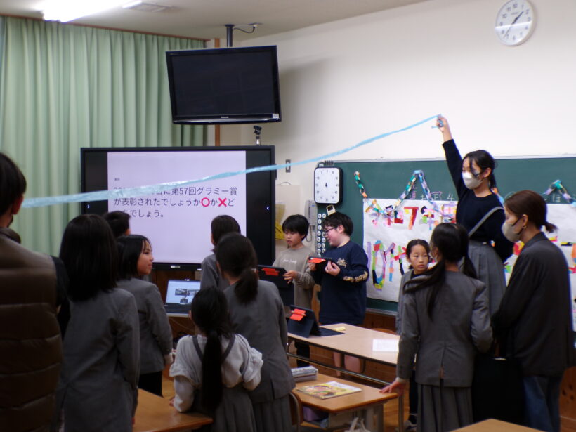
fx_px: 815
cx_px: 288
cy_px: 216
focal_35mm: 49
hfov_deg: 38.9
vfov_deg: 29.7
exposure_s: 1/34
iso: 144
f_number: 3.5
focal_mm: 8.7
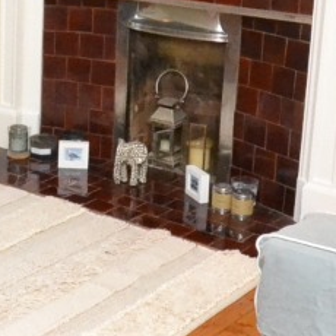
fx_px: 933
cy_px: 32
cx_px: -85
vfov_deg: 20.0
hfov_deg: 19.1
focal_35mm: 85
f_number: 10
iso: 3200
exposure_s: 1/60
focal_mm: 10
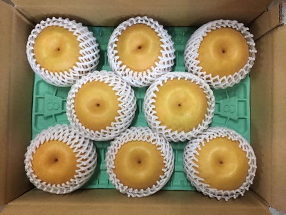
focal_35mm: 29
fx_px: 240
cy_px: 108
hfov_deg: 61.7
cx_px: 143
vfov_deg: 48.2
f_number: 2.2
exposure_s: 1/20
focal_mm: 4.15
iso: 250
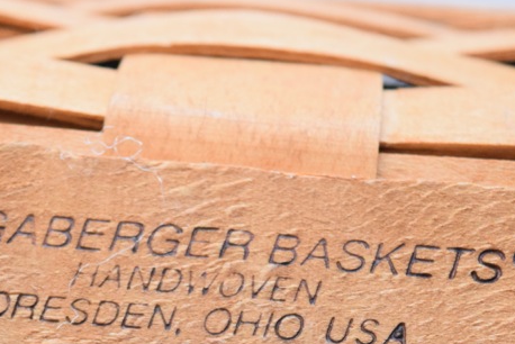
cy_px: 301
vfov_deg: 7.6
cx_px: 103
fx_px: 2578
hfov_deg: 11.4
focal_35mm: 180
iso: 2500
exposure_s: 1/60
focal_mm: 55
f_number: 5.6
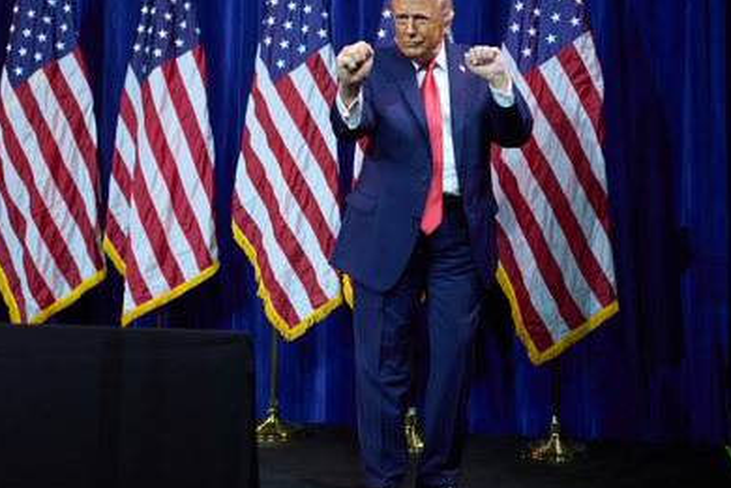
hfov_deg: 46.1
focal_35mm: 42
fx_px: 853
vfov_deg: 31.9
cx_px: 440
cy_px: 258
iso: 1000
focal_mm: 32
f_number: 2.8
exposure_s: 1/250
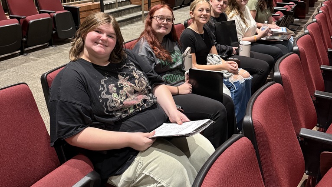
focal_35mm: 35
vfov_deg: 33.4
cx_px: 166
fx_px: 308
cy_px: 60
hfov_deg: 56.6
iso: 500
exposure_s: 1/60
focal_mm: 6.76
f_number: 1.78
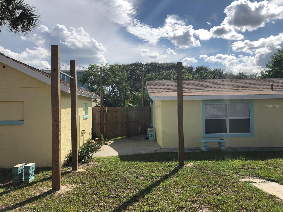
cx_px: 142
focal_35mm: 28
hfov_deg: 63.4
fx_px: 229
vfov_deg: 49.7
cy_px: 106
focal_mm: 4
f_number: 1.8
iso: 20
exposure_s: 1/4367
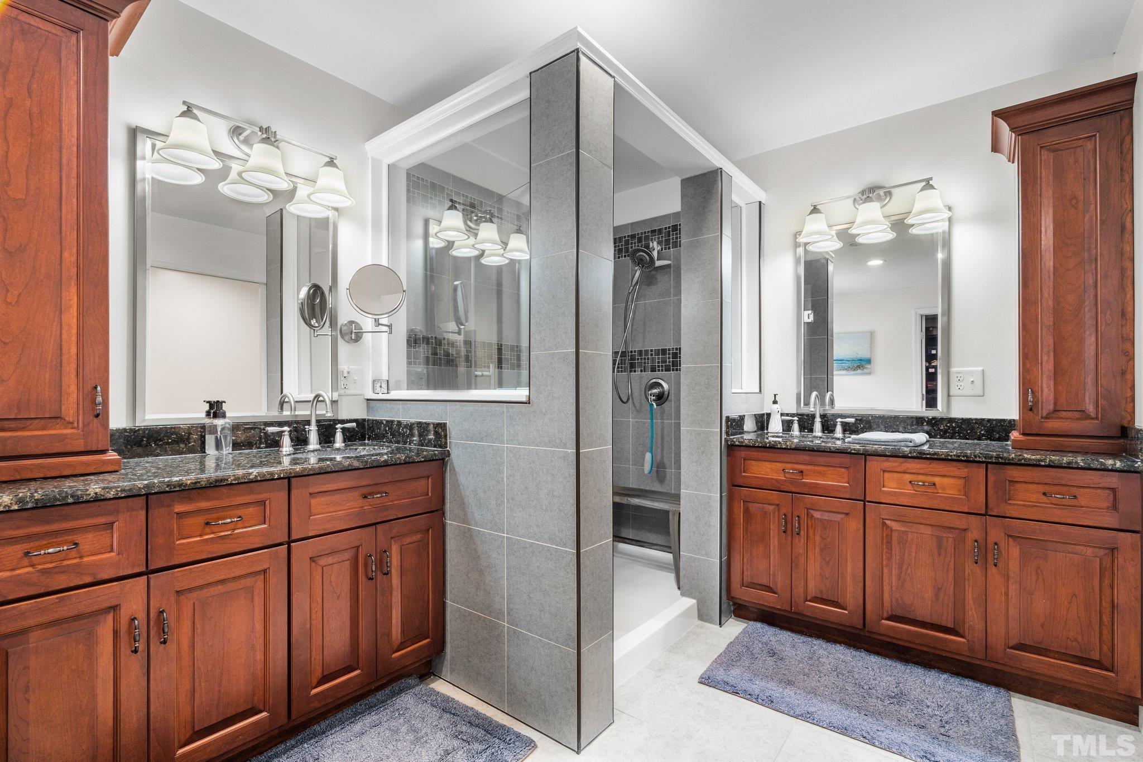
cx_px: 572
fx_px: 508
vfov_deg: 73.7
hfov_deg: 96.7
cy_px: 381
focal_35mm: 16
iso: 400
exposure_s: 1
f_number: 8
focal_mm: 16
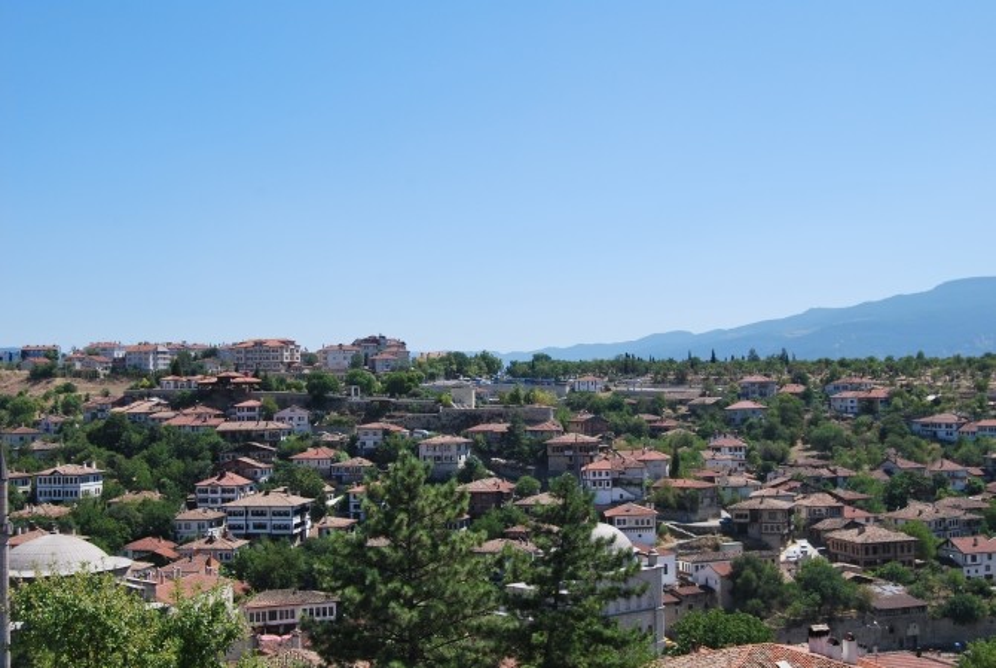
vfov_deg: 29.0
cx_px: 498
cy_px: 334
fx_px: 1288
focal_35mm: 46
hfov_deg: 42.3
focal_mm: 31
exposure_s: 1/250
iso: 140
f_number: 10
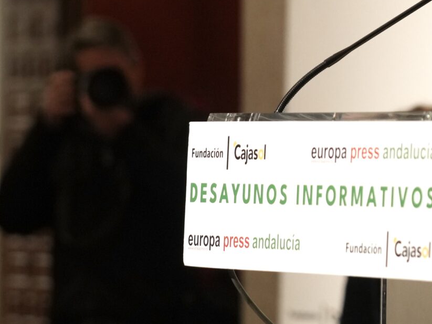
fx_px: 3918
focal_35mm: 314
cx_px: 579
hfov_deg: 6.3
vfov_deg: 4.7
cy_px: 4
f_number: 2.8
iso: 1600
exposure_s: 1/250
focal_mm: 70
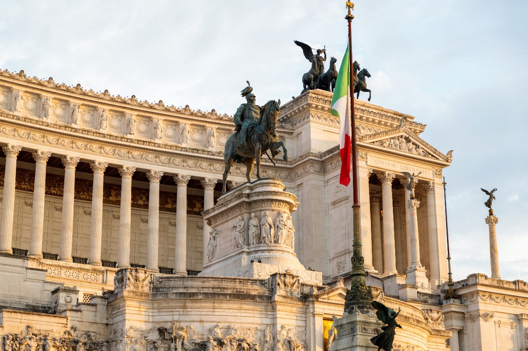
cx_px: 264
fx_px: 1026
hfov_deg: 28.9
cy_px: 176
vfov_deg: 19.4
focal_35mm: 70
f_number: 4
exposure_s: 1/125
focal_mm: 70
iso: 100
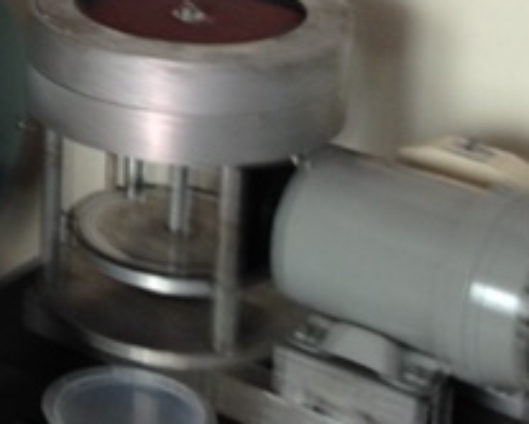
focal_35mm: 118
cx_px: -162
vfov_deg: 12.8
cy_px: -86
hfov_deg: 15.5
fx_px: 1849
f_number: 2.4
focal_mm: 4.12
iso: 50
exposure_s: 1/20
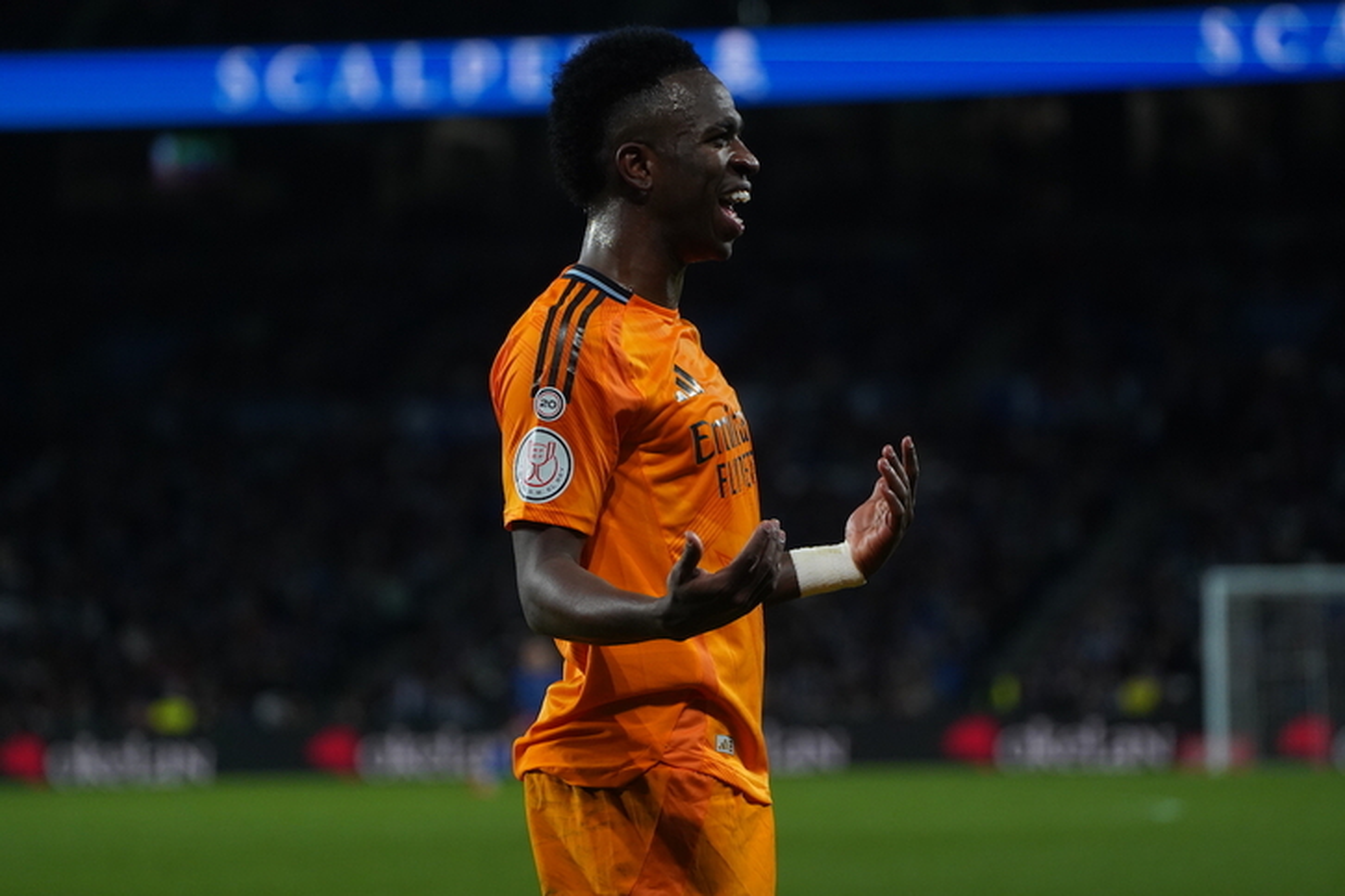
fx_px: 8555
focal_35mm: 229
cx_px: 672
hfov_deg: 9.0
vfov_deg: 6.0
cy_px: 448
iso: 3200
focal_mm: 229
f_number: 5.6
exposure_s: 1/1250
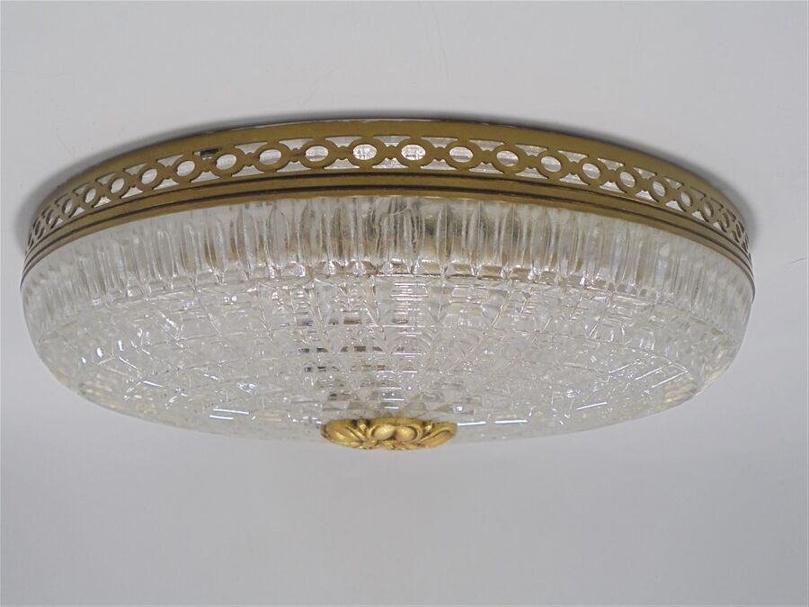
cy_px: 304
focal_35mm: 38
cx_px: 404
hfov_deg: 49.0
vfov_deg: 37.7
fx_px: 888
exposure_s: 1/60
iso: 100
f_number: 4.2
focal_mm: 6.9
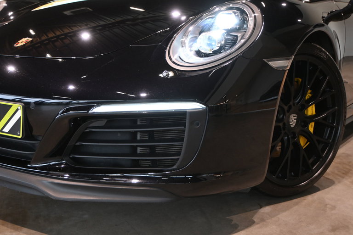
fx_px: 441
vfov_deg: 29.9
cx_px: 176
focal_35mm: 45
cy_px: 118
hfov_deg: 43.6
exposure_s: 1/125
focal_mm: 30
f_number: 4.8
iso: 900
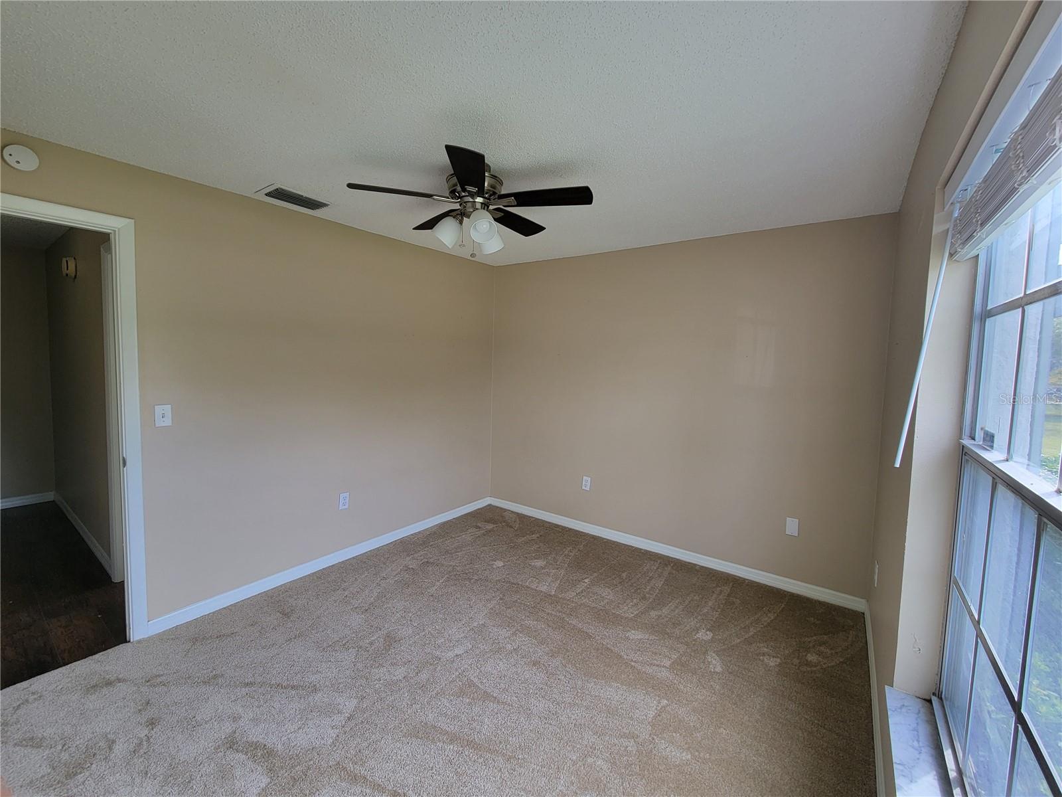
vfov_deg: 89.9
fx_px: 399
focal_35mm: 13
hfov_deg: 106.2
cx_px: 531
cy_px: 398
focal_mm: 2.2
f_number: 2.2
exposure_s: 1/120
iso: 80
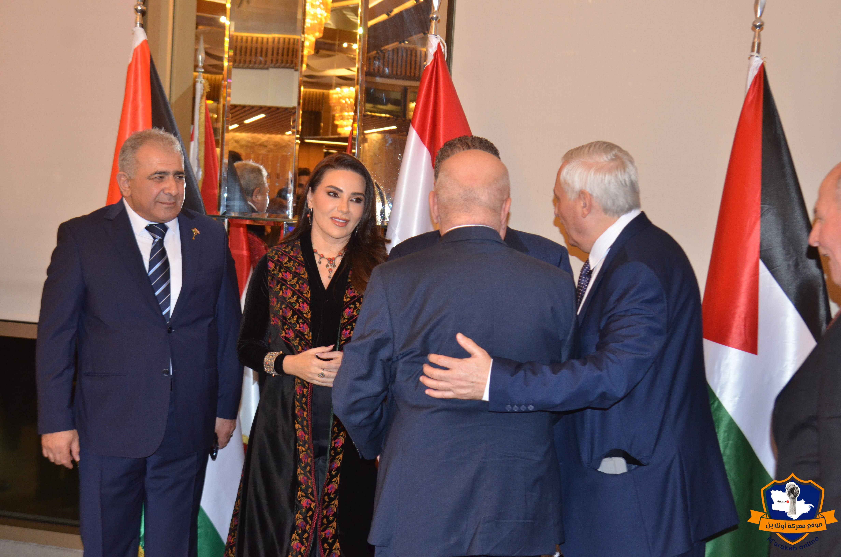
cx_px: 420
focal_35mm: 52
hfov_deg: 37.9
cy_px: 278
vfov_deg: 25.6
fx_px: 1224
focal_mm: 35
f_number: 4
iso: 800
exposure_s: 1/60
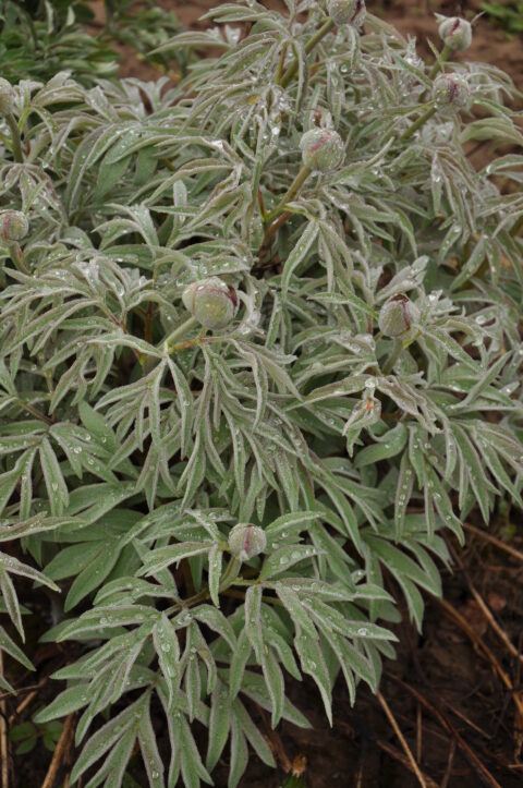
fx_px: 1475
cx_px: 262
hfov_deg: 20.1
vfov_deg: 29.9
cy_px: 394
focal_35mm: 68
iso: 200
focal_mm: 45
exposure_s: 1/125
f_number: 4.8
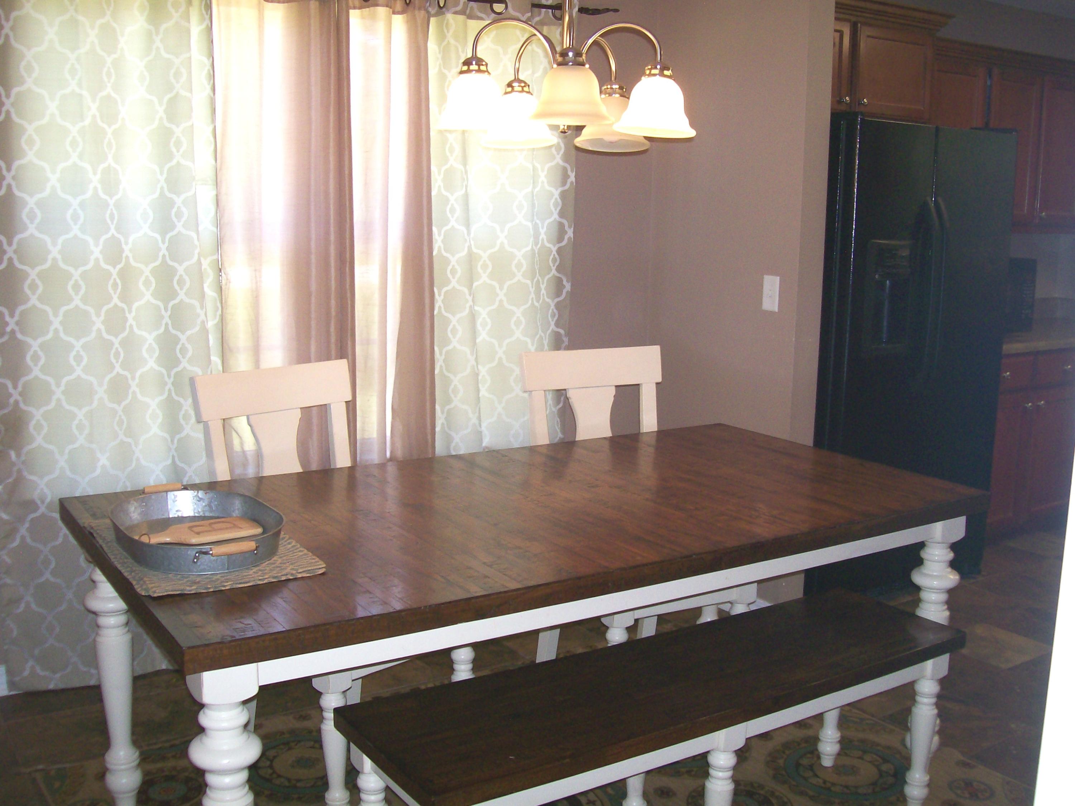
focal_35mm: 36
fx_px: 1118
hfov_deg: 51.4
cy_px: 403
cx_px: 538
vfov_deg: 39.7
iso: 140
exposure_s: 1/64
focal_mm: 6
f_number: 2.7
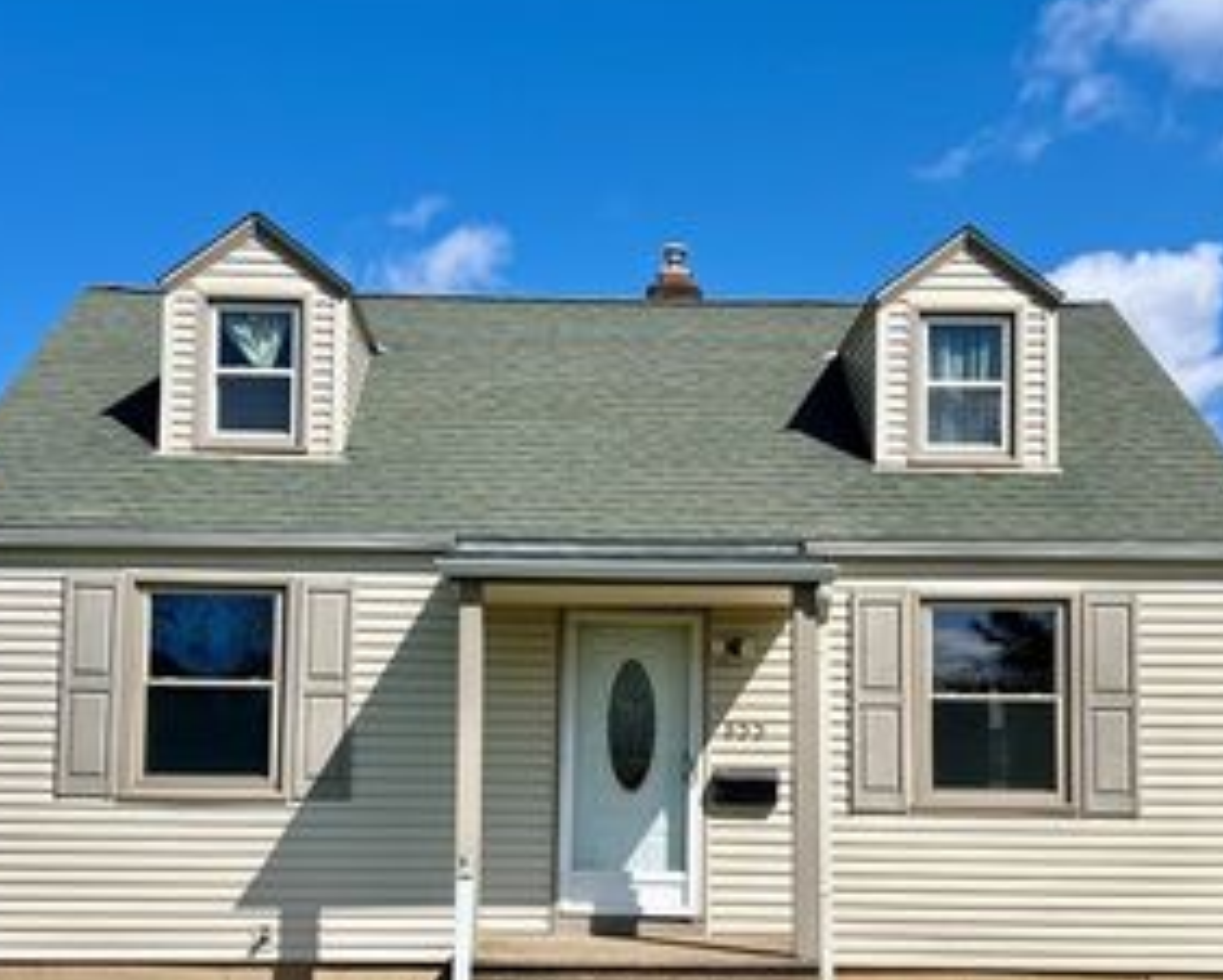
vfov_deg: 33.1
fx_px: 1630
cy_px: 679
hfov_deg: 41.1
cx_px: 603
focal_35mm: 45
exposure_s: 1/6211
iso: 50
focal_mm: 5.7
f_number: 1.5
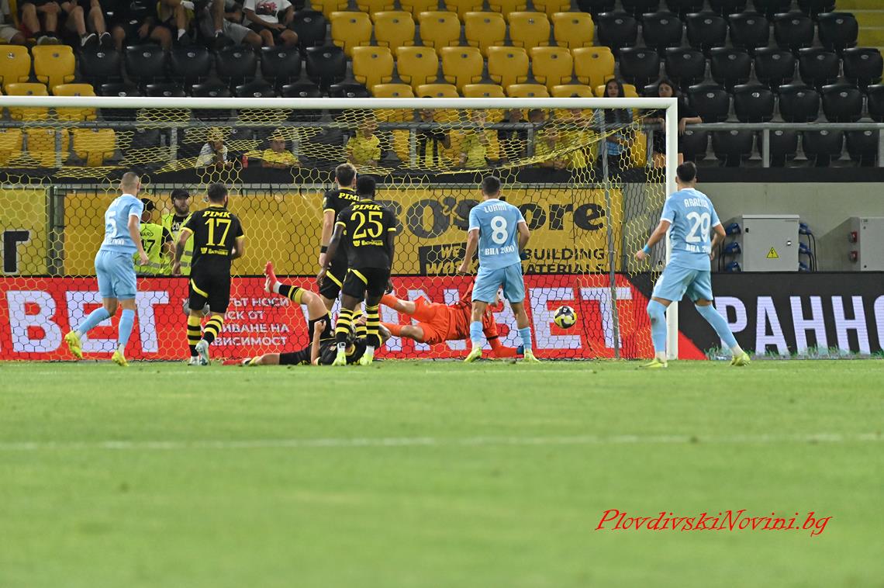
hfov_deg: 4.3
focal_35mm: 480
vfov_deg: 2.9
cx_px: 442
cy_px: 294
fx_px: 11776
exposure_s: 1/1600
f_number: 6.3
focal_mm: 480
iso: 7200
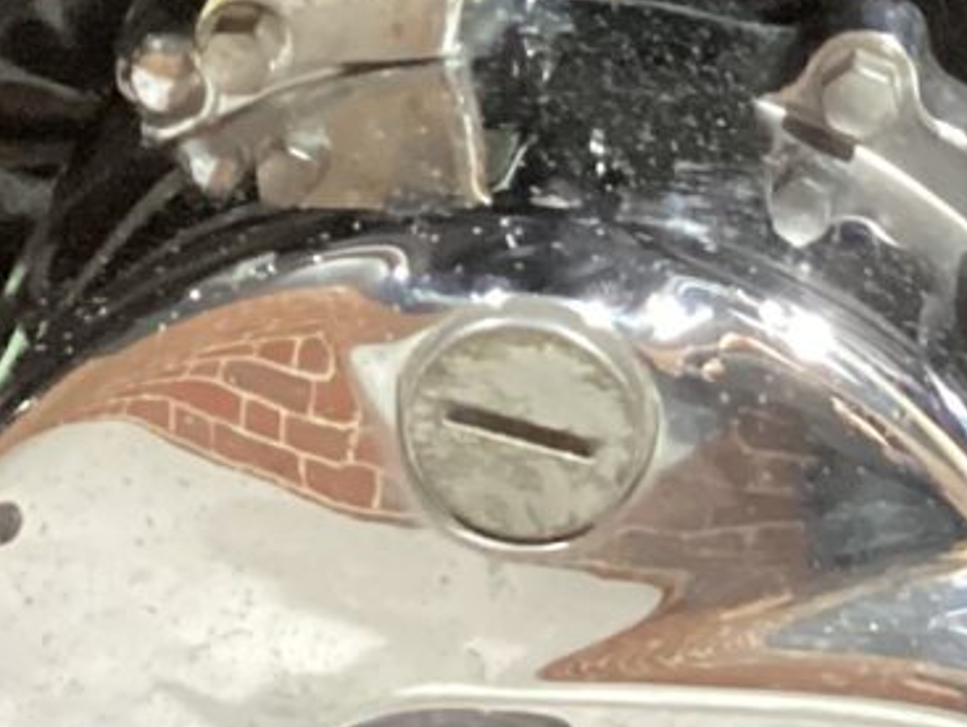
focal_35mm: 162
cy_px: -798
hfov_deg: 12.2
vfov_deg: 8.6
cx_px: 653
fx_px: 4530
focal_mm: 3.3
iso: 800
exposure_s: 1/24
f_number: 2.4
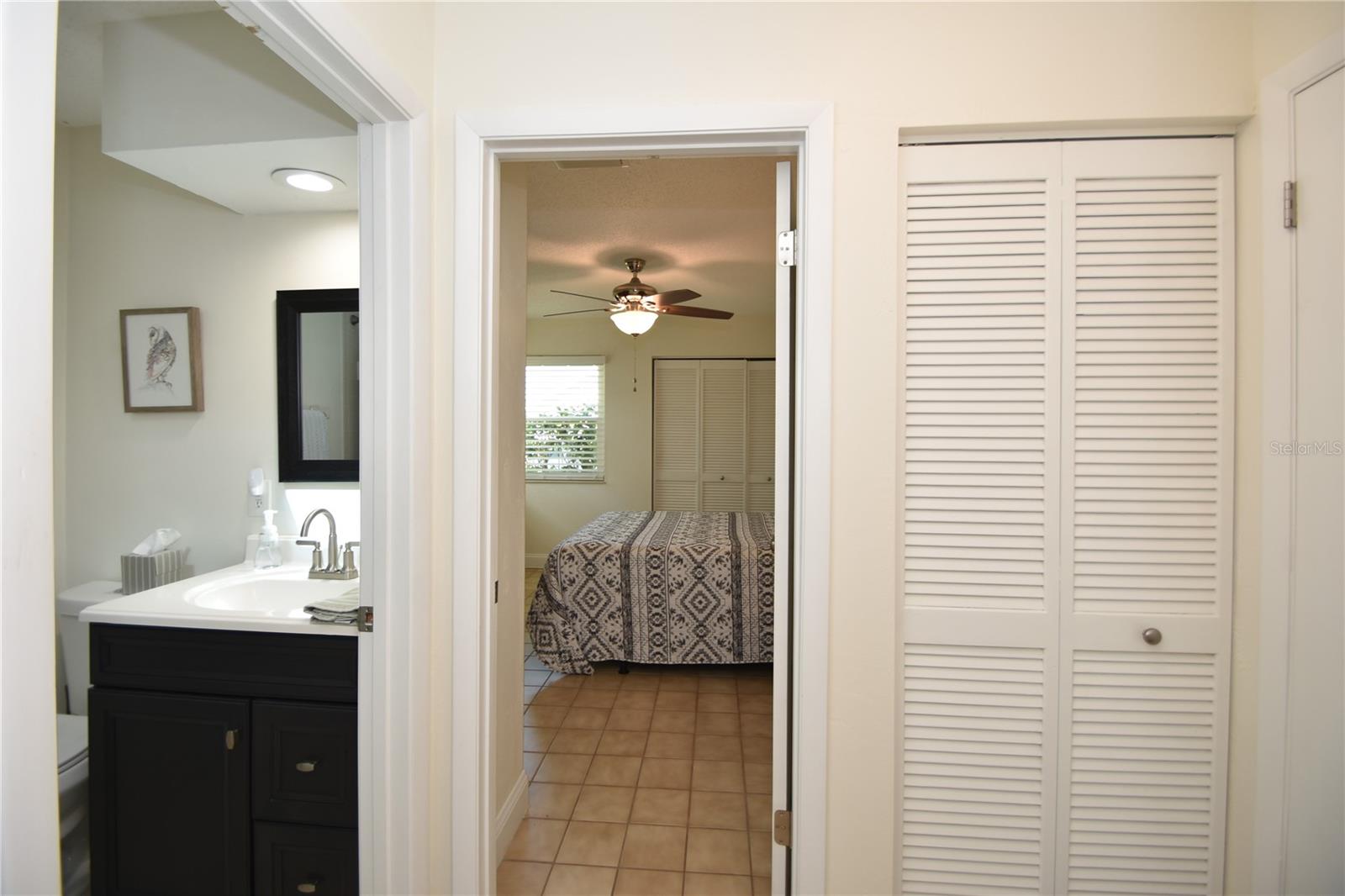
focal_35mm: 15
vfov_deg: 77.3
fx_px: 560
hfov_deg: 100.4
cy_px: 448
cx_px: 672
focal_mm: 10
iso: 200
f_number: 4
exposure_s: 1/60
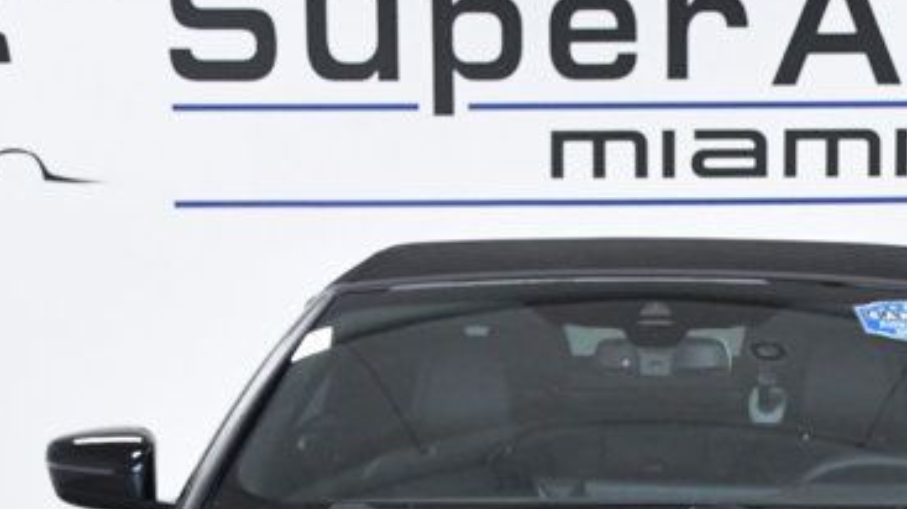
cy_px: 726
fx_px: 2740
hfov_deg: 18.7
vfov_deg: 10.3
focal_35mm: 114
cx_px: 657
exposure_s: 1/250
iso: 2500
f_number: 8
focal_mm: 26
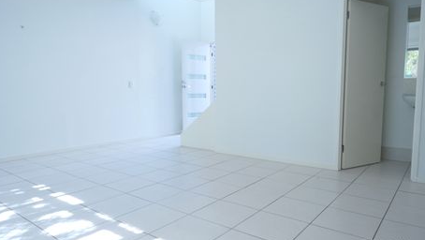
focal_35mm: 26
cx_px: 212
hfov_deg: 71.9
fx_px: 293
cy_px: 120
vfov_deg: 44.5
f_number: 4
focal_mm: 16
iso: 1000
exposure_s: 1/60
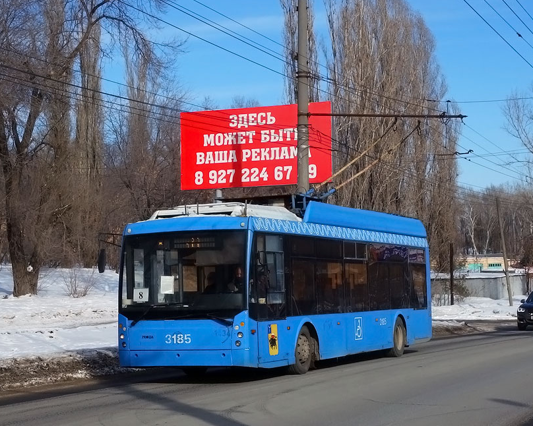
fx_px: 725
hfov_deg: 40.2
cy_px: 173
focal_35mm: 46
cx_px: 226
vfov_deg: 32.6
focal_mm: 12.32
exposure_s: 1/500
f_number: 8
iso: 125
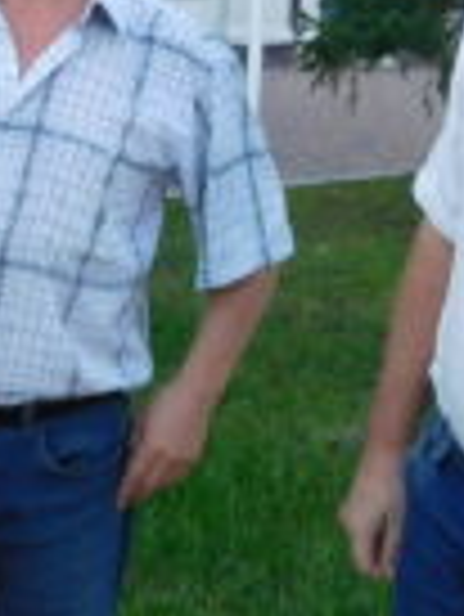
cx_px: 171
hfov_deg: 17.0
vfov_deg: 21.6
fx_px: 1552
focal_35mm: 87
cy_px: -13
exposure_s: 1/200
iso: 125
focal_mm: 4
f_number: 3
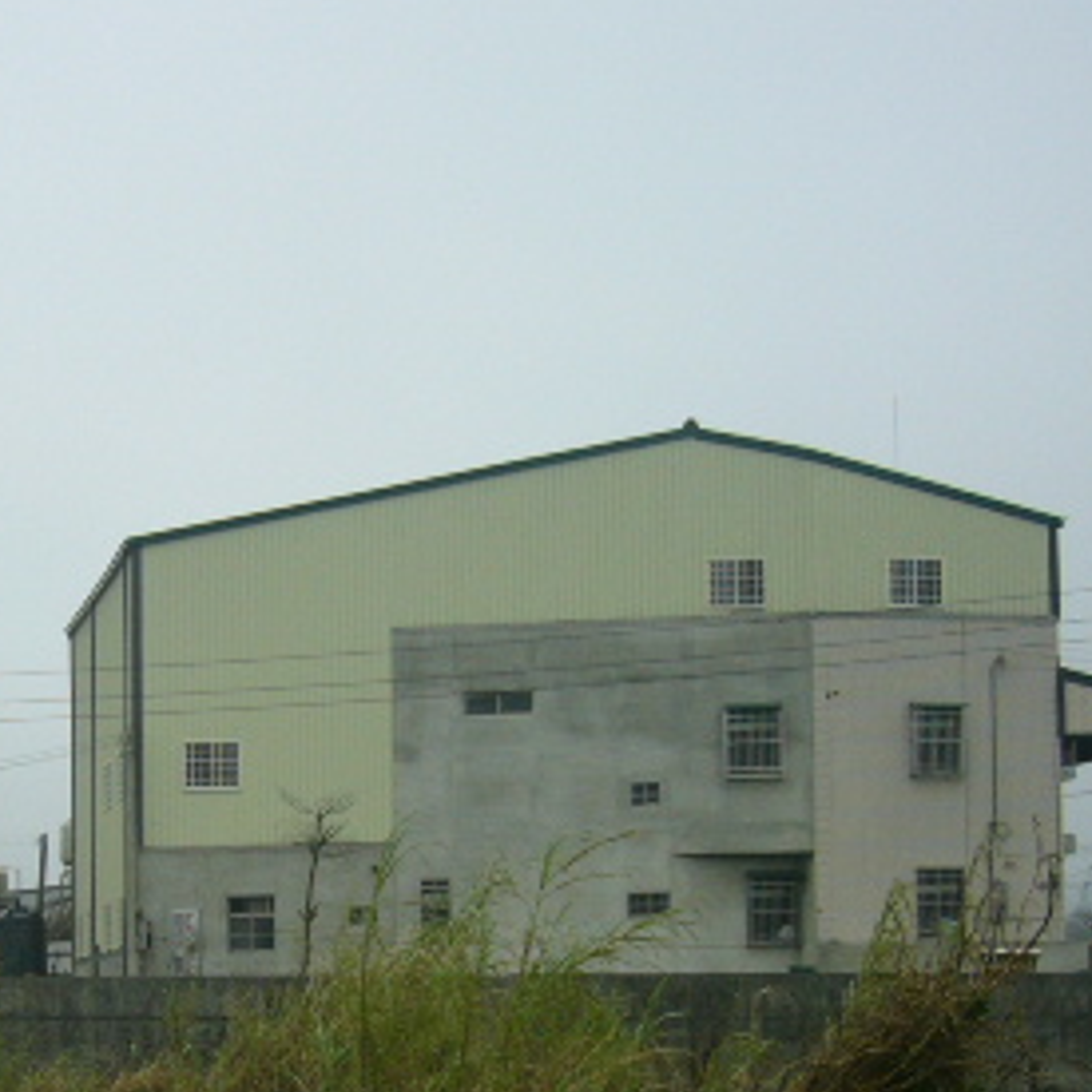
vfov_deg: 23.5
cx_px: 131
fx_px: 2570
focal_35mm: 72
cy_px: 913
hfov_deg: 23.4
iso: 50
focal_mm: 5.8
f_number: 2.8
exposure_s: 1/500
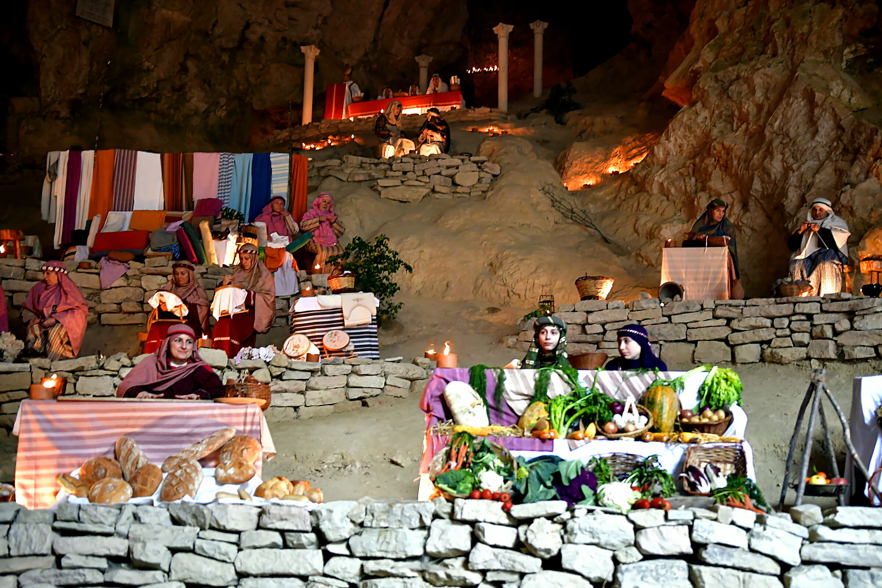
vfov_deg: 31.9
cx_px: 441
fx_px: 1029
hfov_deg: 46.4
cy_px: 294
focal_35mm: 42
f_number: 1.8
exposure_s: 1/80
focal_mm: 28
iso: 1000
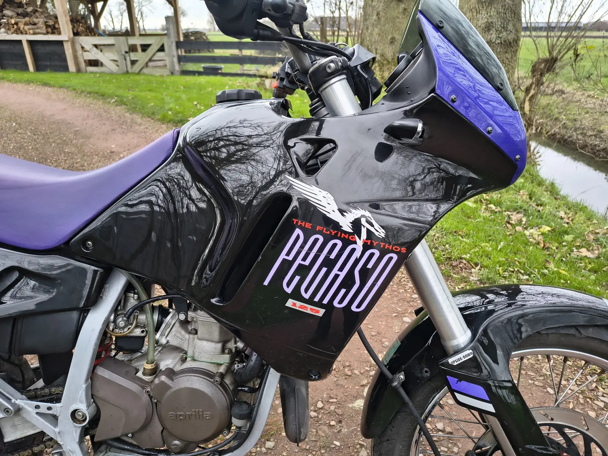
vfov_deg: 56.8
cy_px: 228
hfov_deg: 71.6
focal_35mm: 24
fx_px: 422
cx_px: 304
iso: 198
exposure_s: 1/100
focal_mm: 5.56
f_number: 1.8
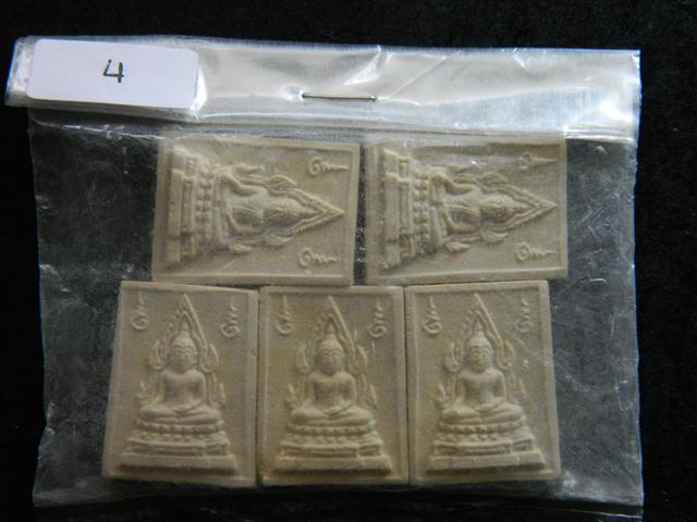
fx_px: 1409
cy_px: 261
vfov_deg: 21.0
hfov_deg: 27.8
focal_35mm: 70
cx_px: 348
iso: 100
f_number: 4
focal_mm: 12.6
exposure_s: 1/25
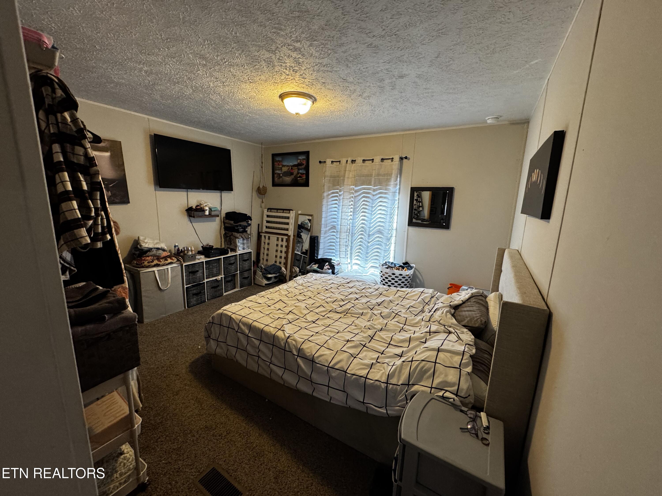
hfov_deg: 102.1
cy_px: 248
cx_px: 331
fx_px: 268
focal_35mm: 14
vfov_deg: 85.7
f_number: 2.2
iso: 320
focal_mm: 2.22
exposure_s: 1/60
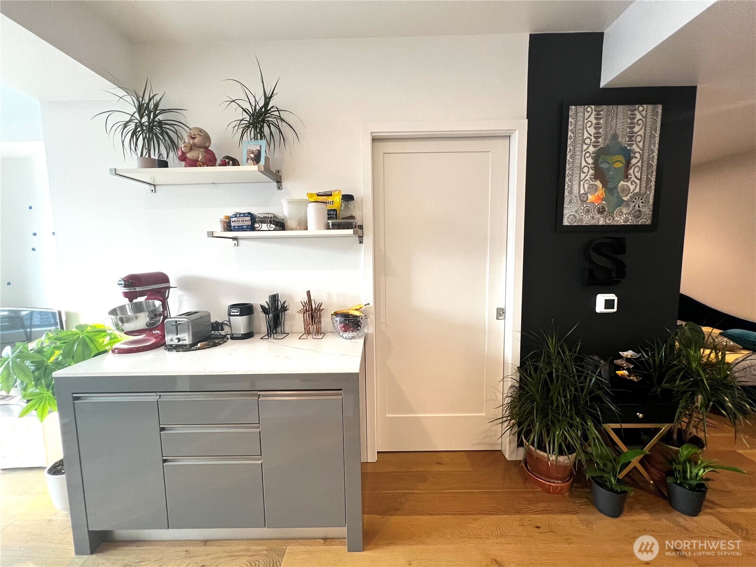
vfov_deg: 89.9
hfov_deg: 106.2
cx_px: 378
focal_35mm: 13
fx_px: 284
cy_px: 284
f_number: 1.8
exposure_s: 1/120
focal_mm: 1.57
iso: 250
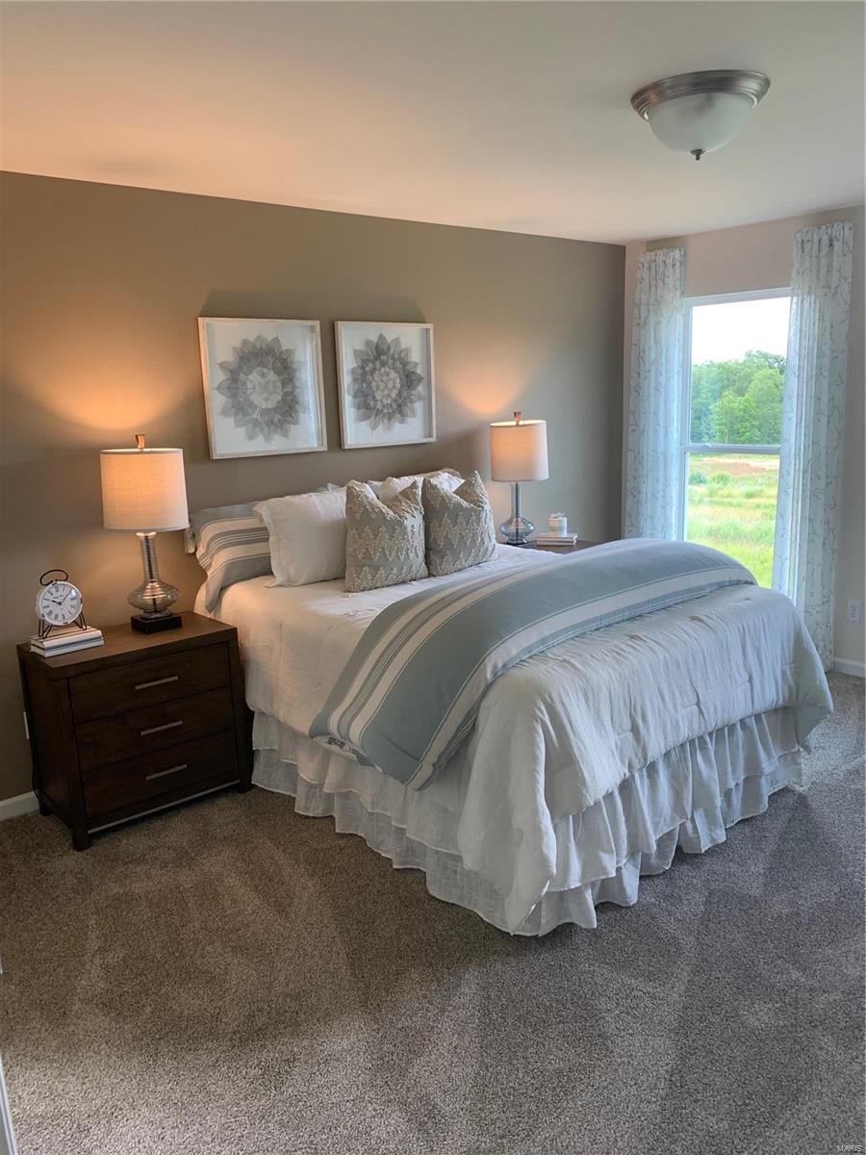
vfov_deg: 67.3
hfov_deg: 53.1
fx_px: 867
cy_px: 578
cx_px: 433
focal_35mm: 26
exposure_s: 1/60
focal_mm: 4.25
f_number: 1.8
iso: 50
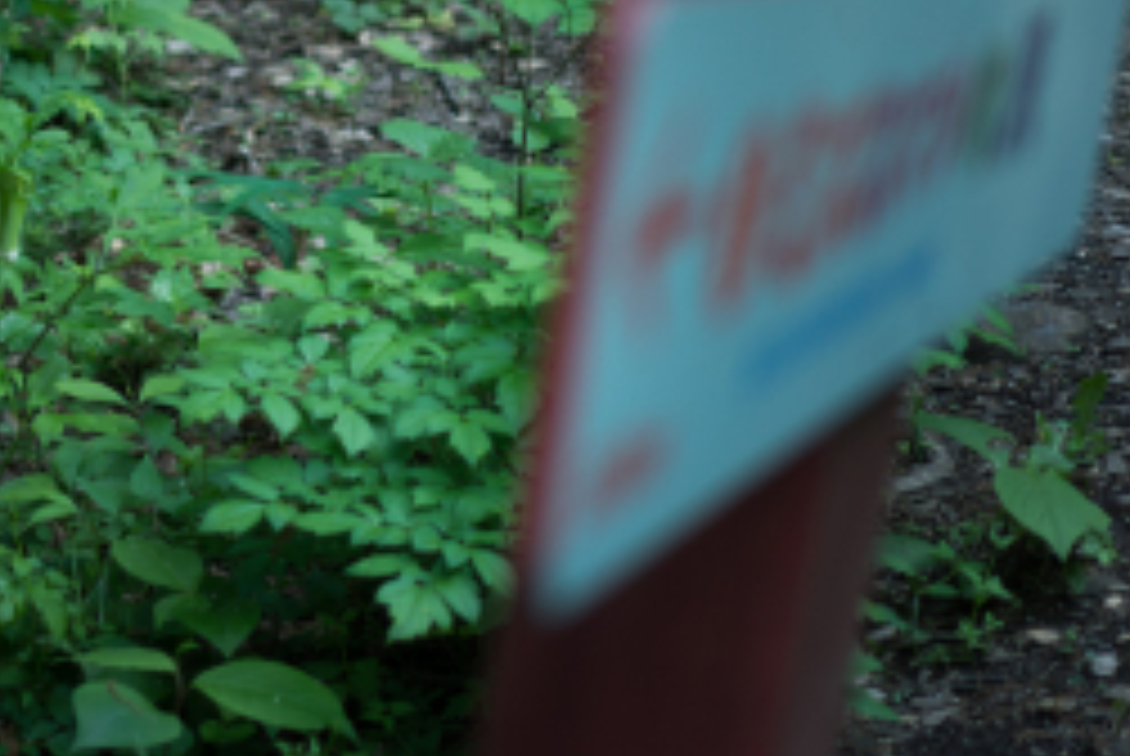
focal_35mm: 175
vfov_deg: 7.8
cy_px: -238
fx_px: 5499
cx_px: -279
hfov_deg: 11.5
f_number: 1.8
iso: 100
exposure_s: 1/100
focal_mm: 55
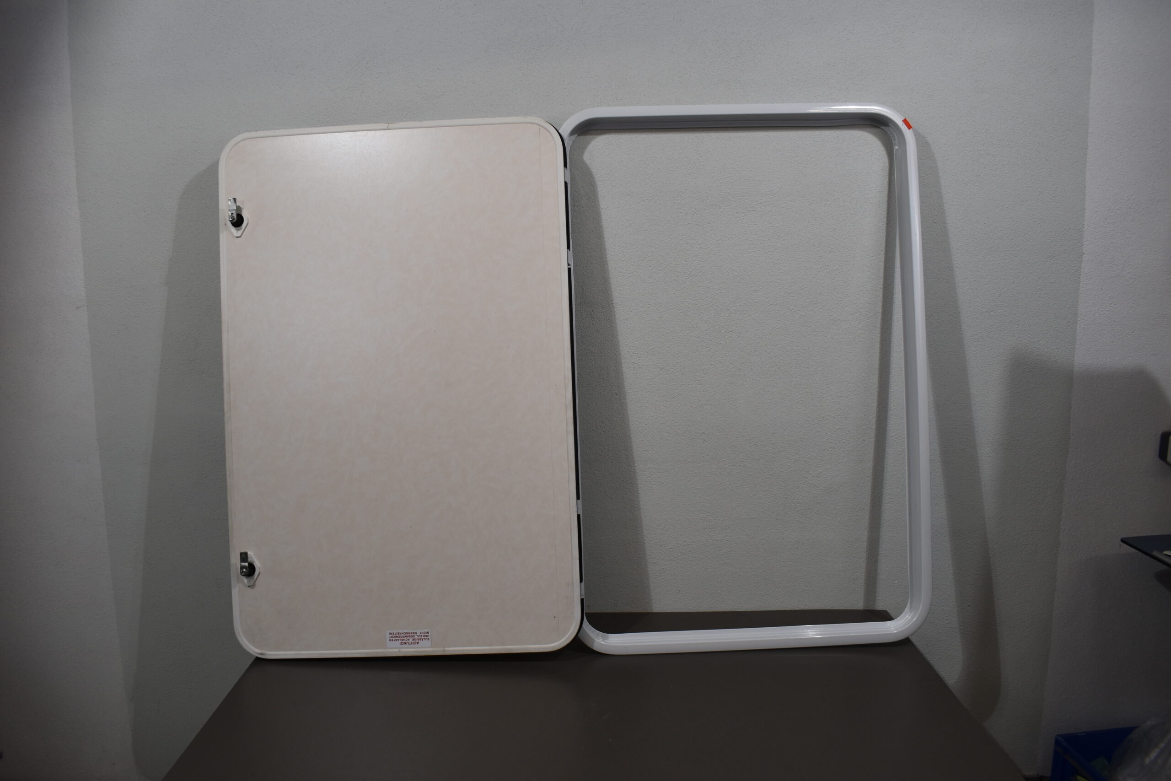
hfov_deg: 67.4
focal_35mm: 27
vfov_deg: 47.9
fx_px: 878
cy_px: 390
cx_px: 586
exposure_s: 1/125
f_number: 5.6
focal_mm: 18
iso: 220
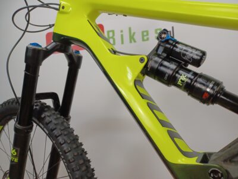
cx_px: 119
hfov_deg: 69.4
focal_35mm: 25
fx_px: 172
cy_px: 90
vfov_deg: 54.9
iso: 400
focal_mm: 4.6
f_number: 1.8
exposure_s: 1/122
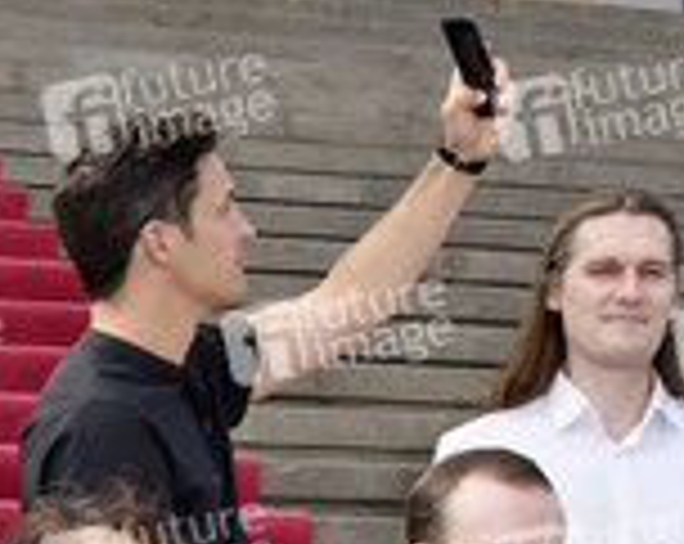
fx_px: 3495
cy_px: 670
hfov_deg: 11.2
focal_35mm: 173
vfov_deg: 8.8
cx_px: 218
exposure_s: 1/100
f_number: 10
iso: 200
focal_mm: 62
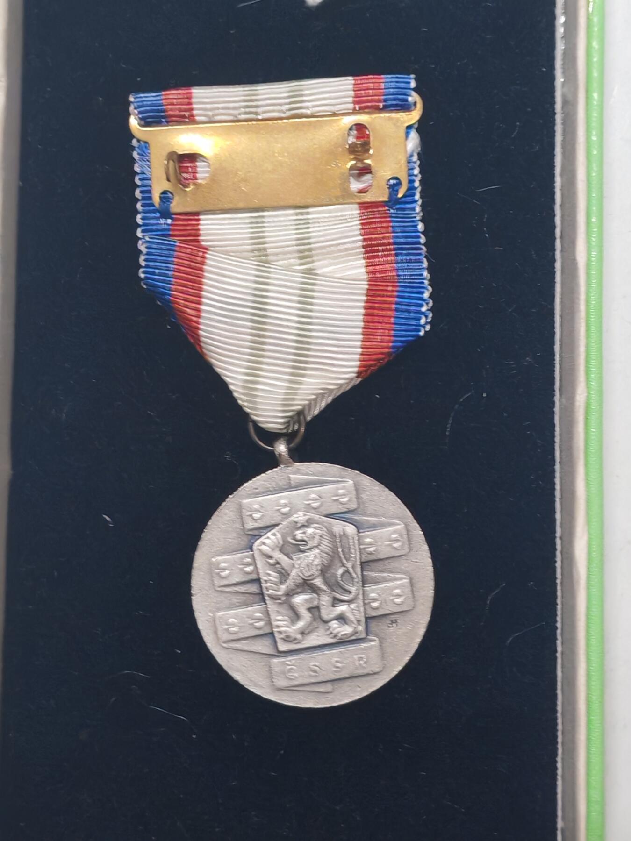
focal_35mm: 68
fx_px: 1653
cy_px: 420
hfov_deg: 21.6
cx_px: 316
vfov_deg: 28.6
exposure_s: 1/33
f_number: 1.95
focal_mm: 5.52
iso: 800
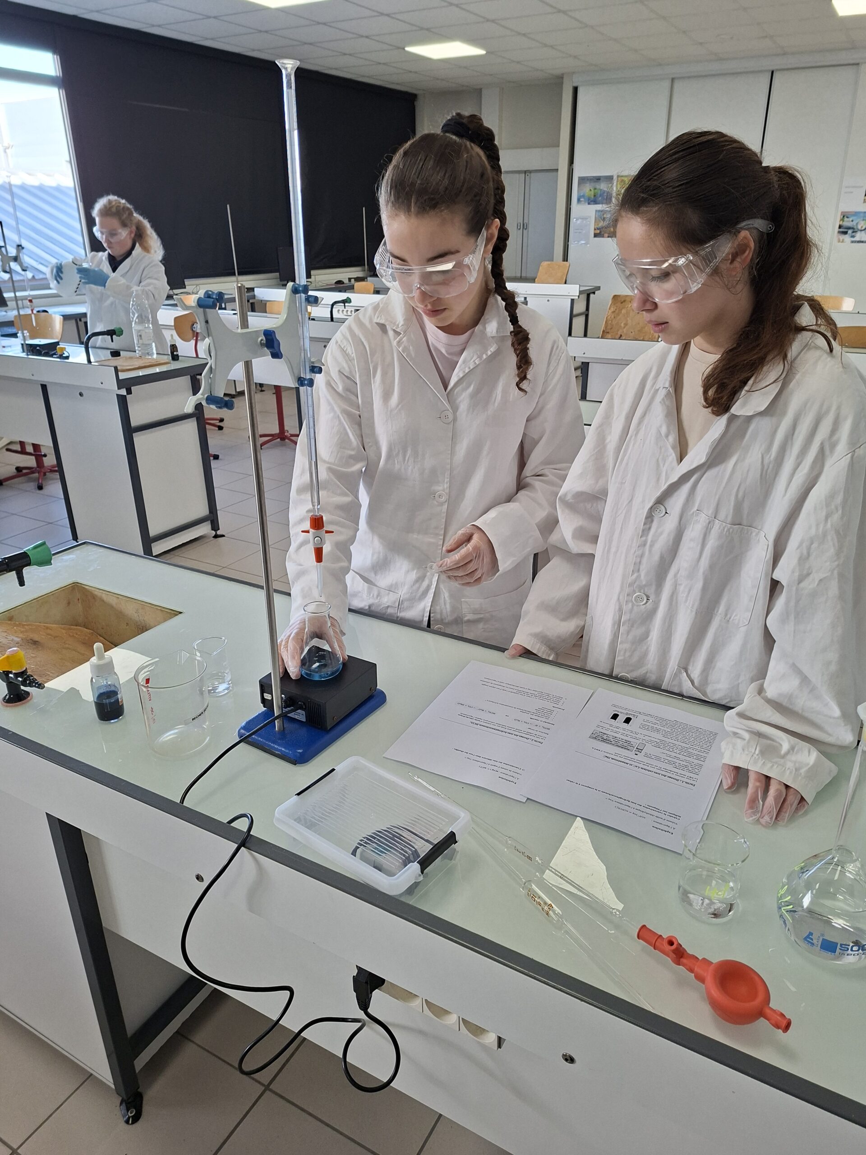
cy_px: 578
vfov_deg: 73.9
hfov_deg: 58.9
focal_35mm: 23
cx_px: 433
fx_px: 767
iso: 100
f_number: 1.8
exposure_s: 1/100
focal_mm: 5.54
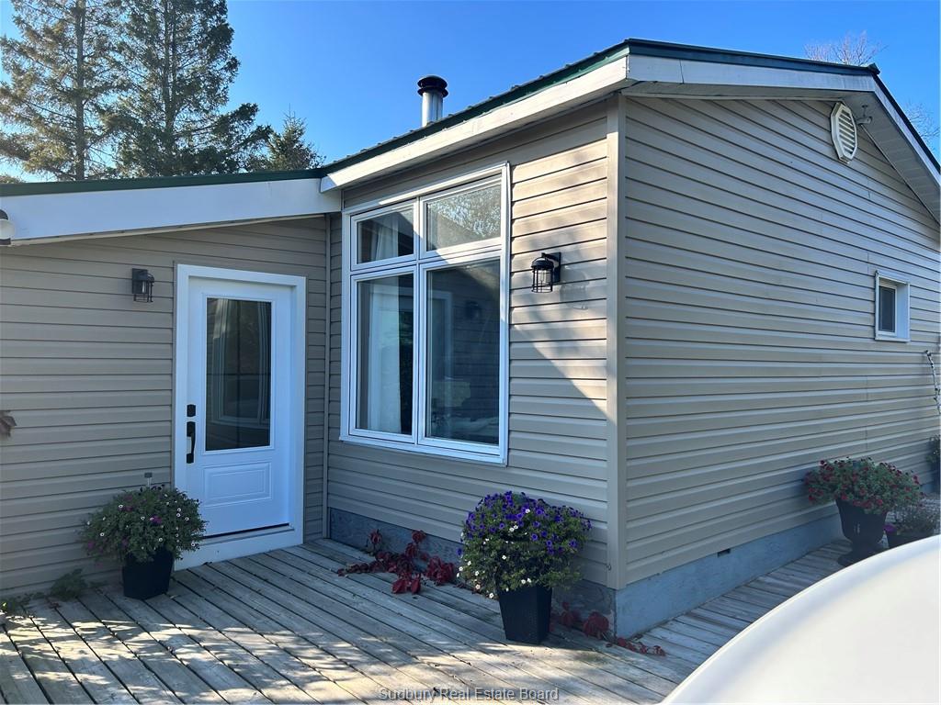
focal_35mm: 26
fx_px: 707
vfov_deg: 53.1
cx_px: 470
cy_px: 352
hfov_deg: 67.3
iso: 50
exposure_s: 1/1295
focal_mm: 5.7
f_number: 1.5
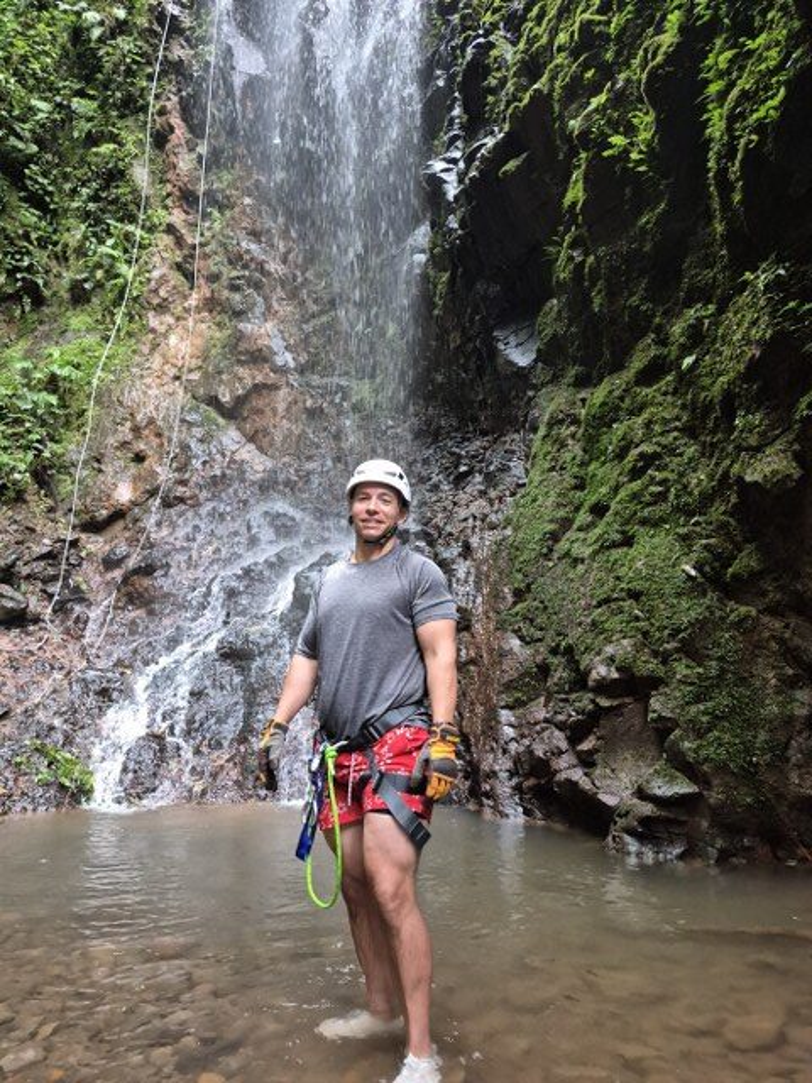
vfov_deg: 73.9
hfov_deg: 58.9
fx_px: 719
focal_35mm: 23
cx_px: 406
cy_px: 542
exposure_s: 1/60
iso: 800
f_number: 1.8
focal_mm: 5.4
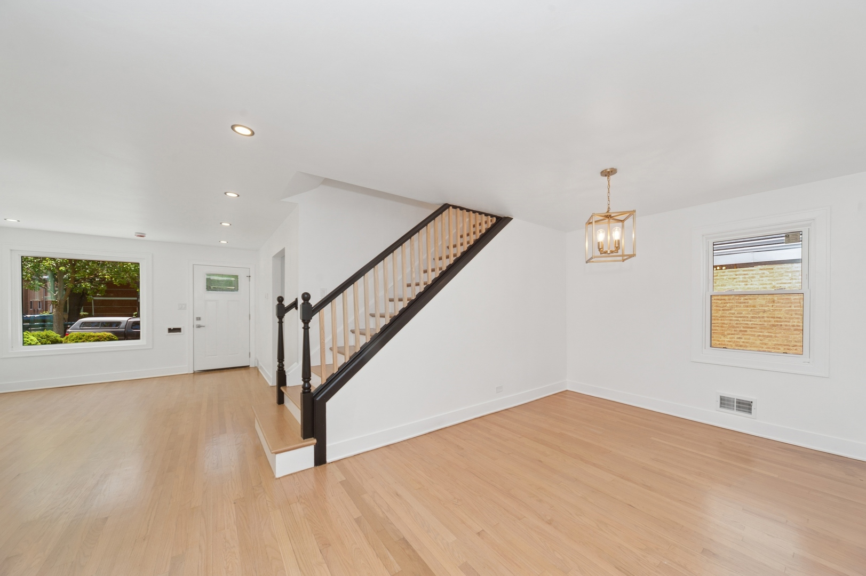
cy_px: 288
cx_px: 433
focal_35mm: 12
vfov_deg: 89.9
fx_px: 288
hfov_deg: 112.7
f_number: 8
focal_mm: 12
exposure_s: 1/60
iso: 200
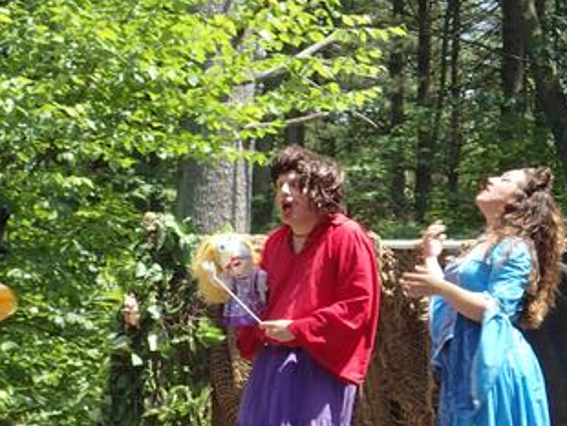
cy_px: 289
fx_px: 2377
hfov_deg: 13.6
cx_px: 181
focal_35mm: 145
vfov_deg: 10.2
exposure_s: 1/200
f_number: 4.9
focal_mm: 18
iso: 160
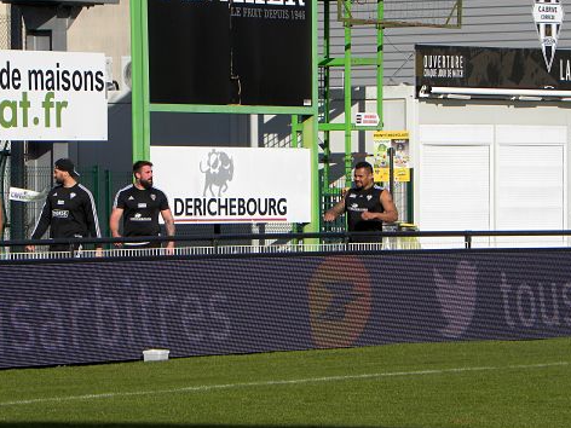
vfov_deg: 4.7
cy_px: 192
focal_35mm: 314
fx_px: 5180
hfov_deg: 6.3
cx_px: 243
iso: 64
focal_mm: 44
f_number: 5.6
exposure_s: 1/563
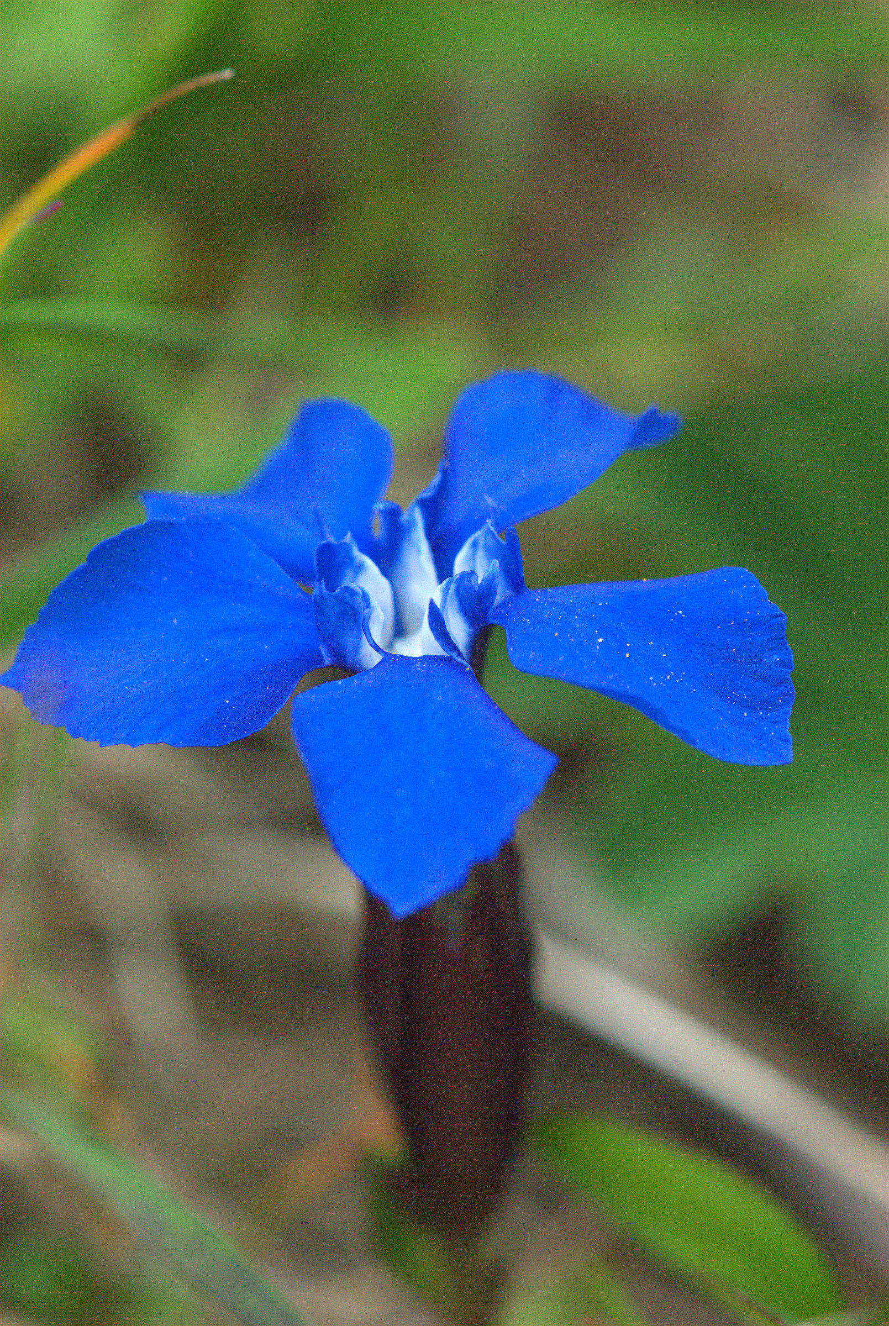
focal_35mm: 158
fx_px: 5811
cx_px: 444
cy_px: 663
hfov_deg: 8.7
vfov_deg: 13.0
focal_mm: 105
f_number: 11
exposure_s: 1/250
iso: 640
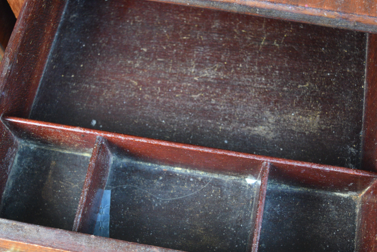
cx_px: 176
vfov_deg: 28.0
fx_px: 503
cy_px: 155
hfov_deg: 41.1
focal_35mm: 48
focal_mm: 24
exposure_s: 1/60
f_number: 4
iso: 2000
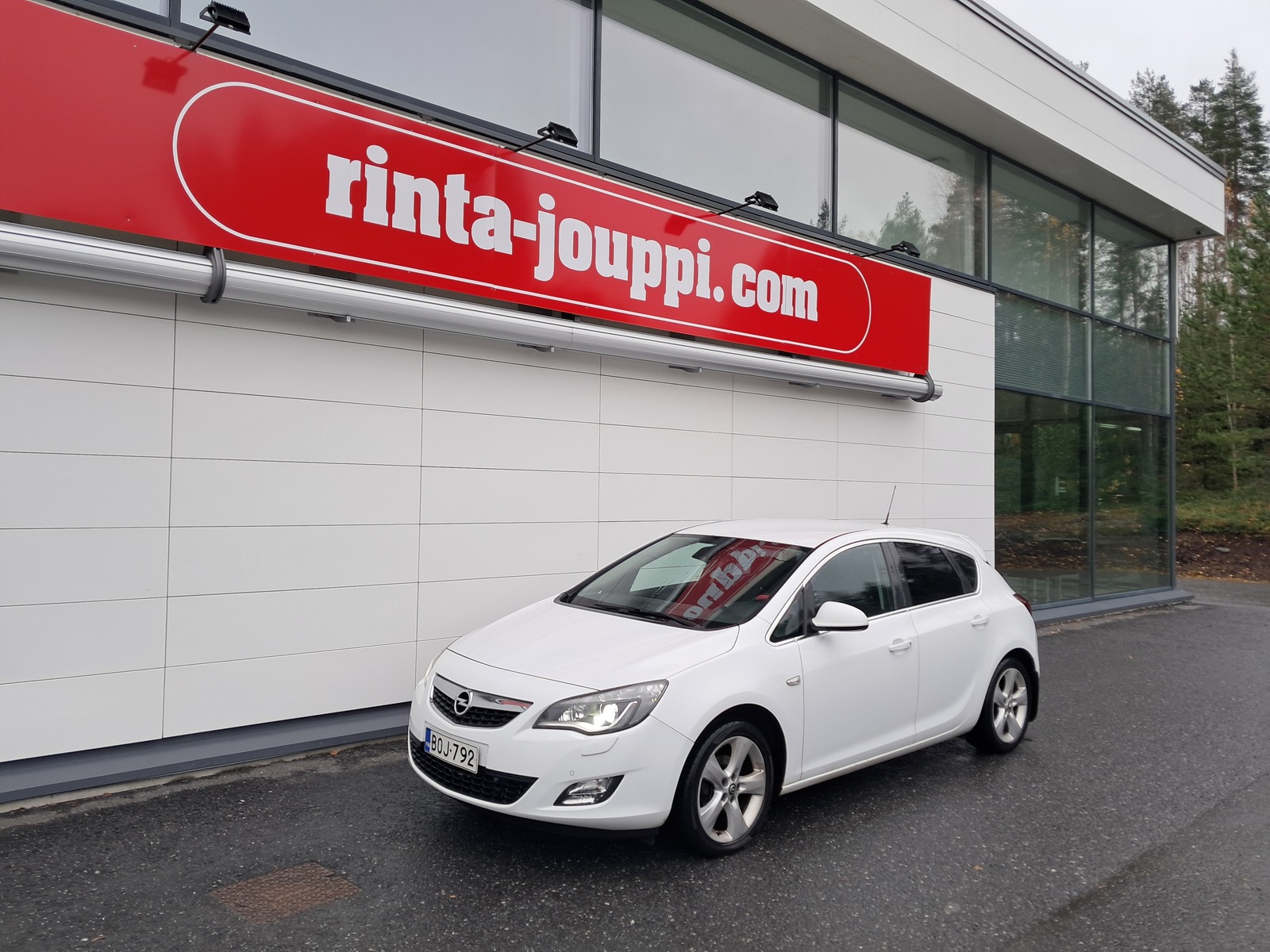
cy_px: 476
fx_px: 991
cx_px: 635
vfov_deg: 51.4
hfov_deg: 65.3
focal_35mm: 27
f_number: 1.8
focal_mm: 4
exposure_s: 1/50
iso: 50
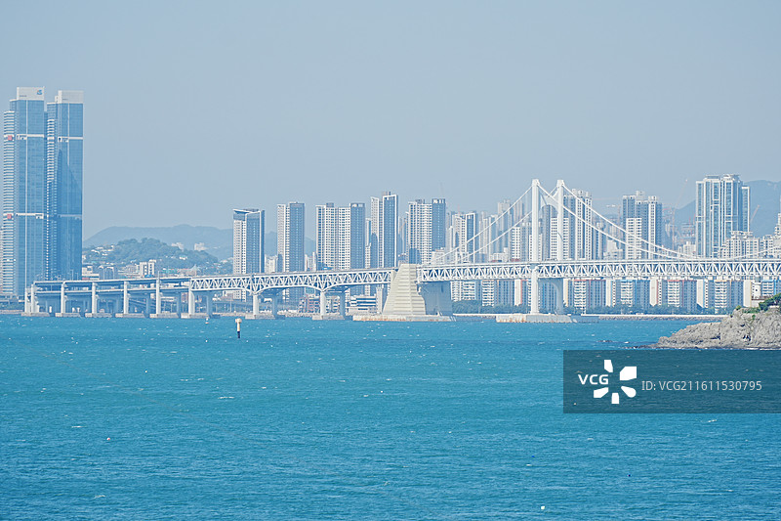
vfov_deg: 5.6
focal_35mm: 246
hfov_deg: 8.4
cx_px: 390
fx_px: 5335
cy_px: 260
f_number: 5.6
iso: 100
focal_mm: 164
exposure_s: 1/800
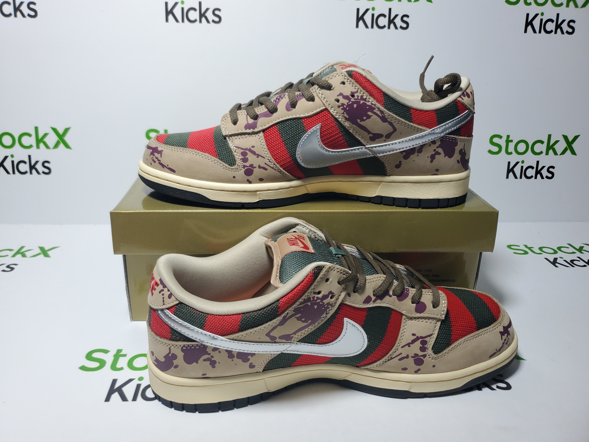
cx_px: 294
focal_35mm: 26
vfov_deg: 53.1
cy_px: 221
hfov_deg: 67.3
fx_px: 442
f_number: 1.5
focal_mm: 4.3
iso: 50
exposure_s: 1/404
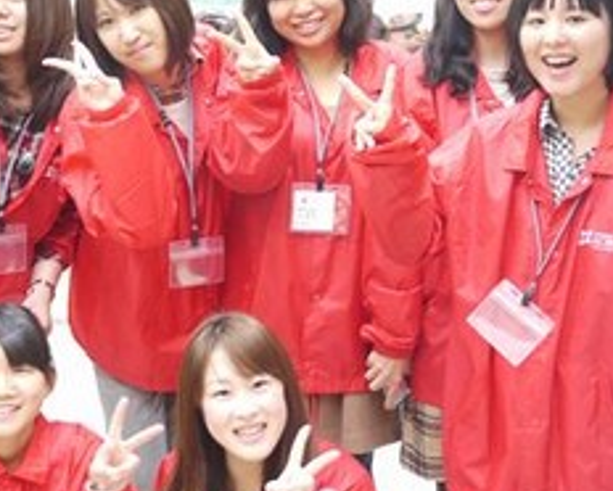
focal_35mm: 84
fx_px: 1525
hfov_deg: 22.6
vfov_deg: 18.3
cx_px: 188
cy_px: 263
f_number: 1.7
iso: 250
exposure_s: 1/30
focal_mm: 20
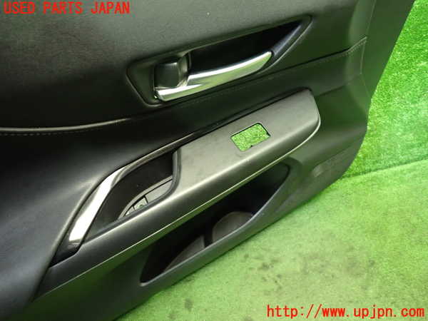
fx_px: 309
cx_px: 214
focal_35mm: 25
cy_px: 160
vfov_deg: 54.9
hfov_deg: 69.4
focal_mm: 4.5
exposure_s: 1/30
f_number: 2
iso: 500
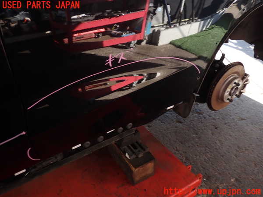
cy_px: 98
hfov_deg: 60.0
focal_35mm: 30
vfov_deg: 46.8
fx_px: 228
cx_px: 132
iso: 100
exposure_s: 1/100
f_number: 2.3
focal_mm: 5.4
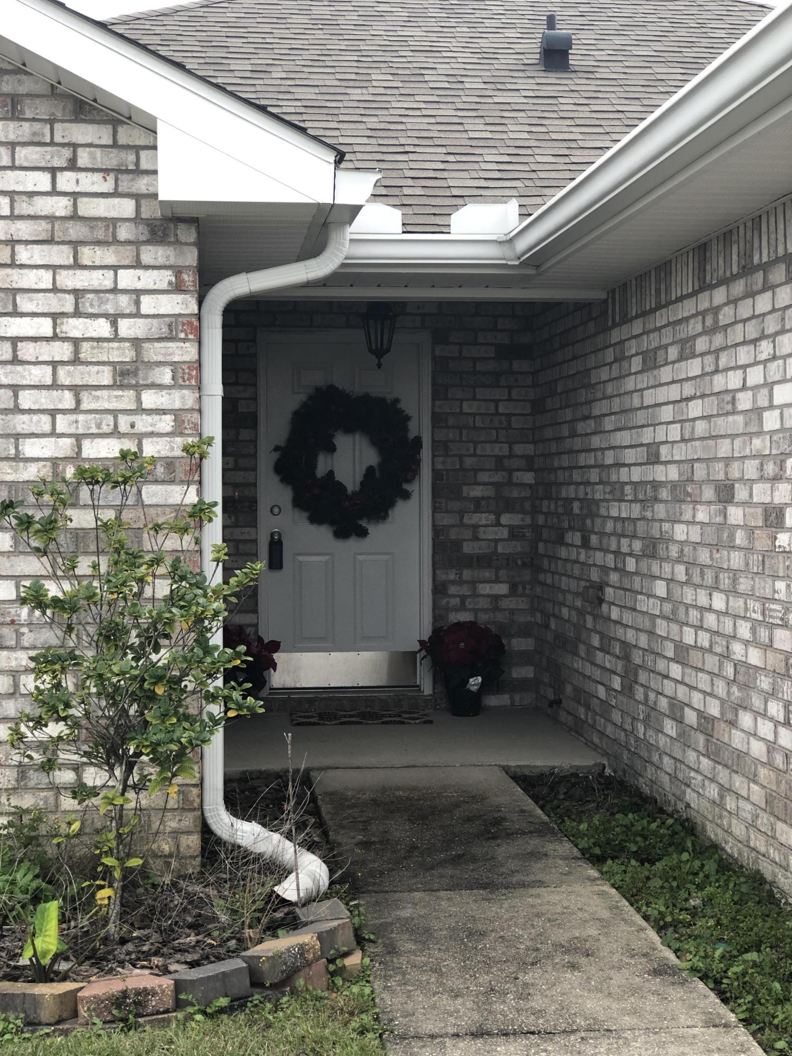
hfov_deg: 25.7
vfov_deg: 33.8
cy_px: 528
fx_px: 1739
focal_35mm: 57
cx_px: 396
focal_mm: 6.6
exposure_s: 1/60
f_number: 2.8
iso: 25
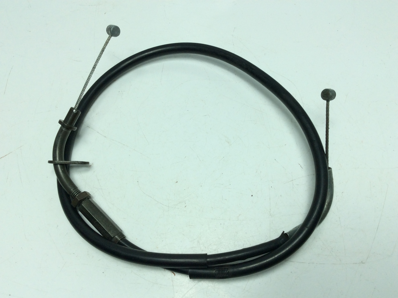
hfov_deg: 56.9
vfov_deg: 44.1
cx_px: 199
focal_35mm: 32
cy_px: 149
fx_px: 367
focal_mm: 3.3
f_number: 2.4
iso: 32
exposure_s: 1/566
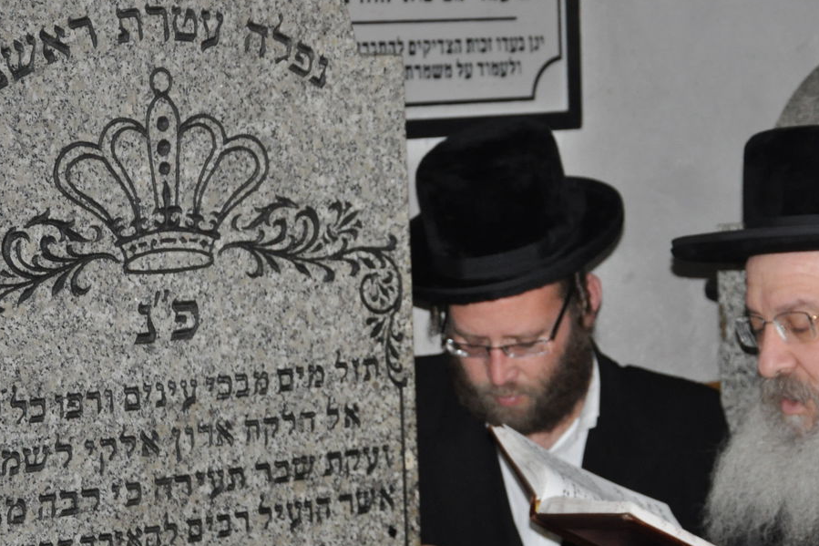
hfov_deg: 13.3
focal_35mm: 154
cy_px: 330
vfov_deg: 8.9
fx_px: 3503
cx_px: 555
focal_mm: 66
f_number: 5.3
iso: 1250
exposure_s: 1/60
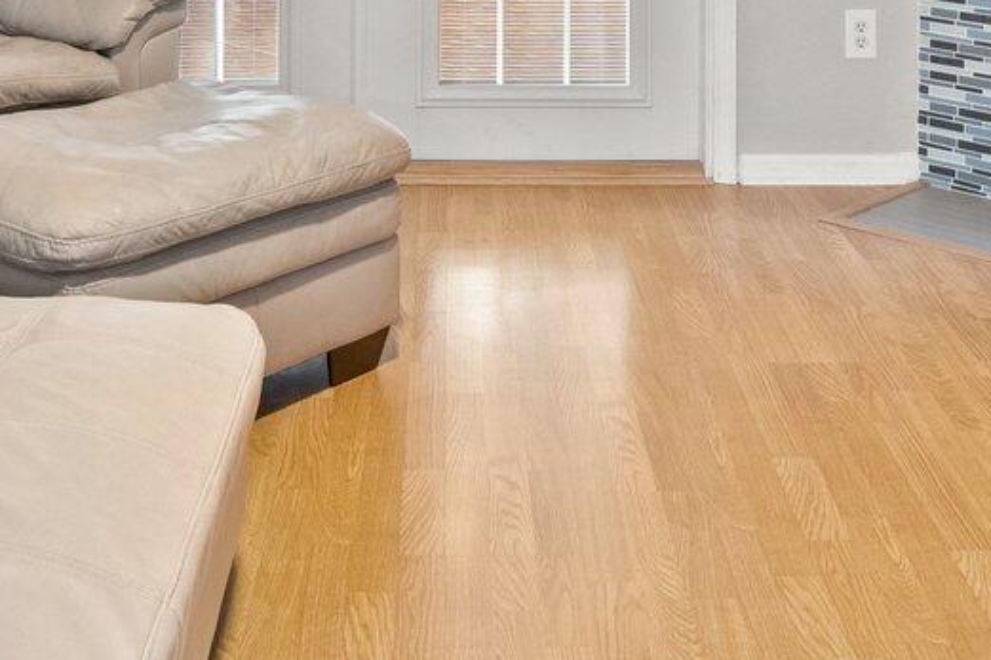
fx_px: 1624
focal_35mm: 59
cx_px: 472
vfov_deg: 20.1
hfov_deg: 33.9
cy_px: -307
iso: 400
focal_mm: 10
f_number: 9
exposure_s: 3.2
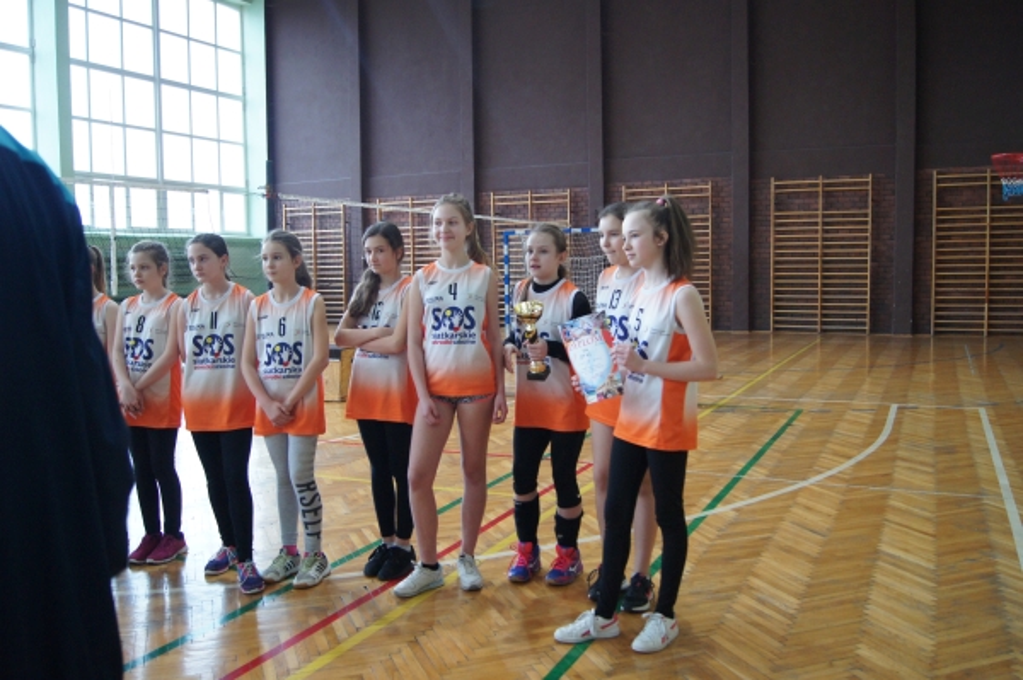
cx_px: 512
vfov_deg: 43.5
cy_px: 340
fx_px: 852
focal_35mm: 30
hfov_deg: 62.0
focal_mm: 20
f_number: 4
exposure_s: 1/100
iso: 1600
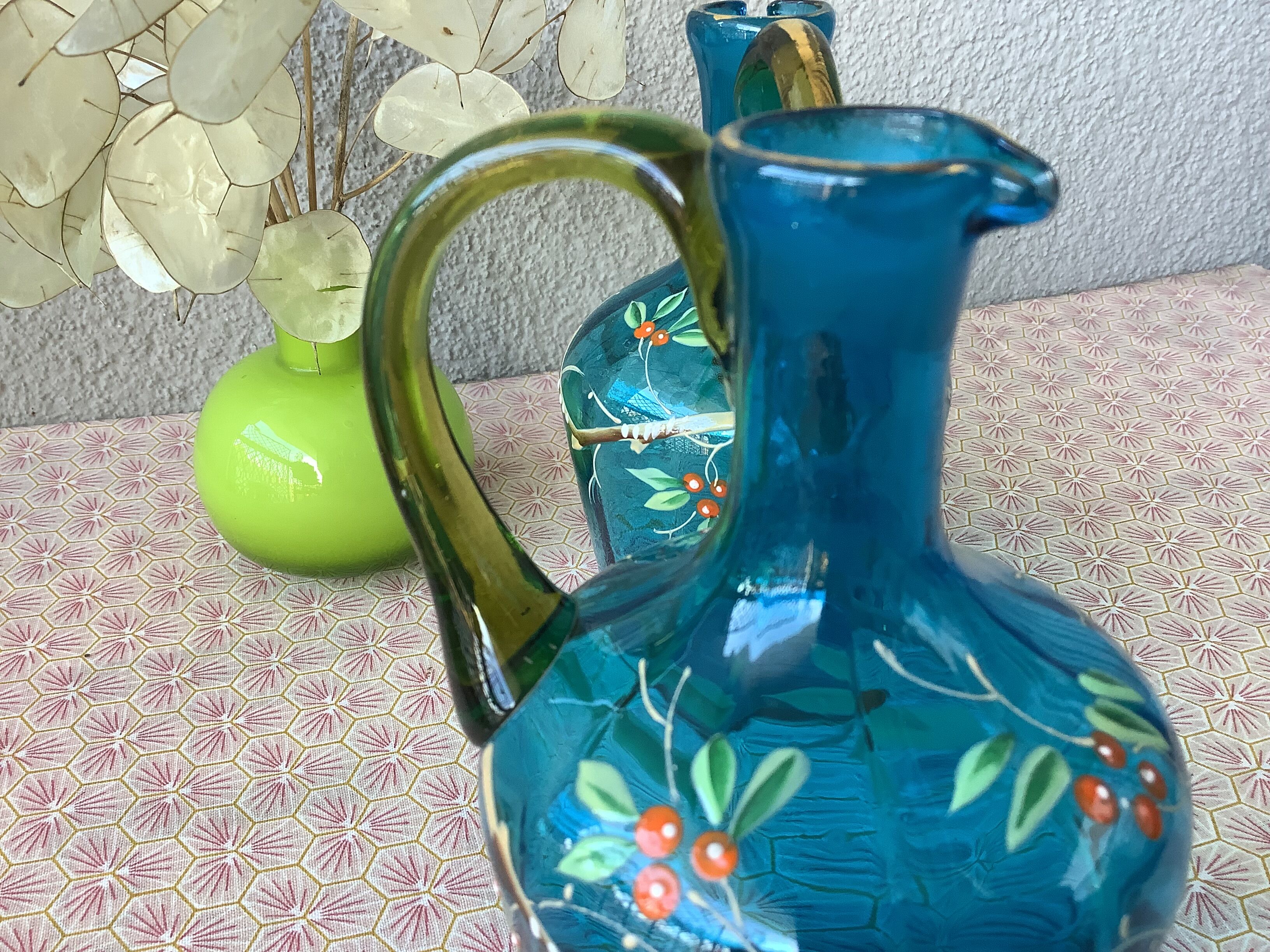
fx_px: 1137
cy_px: 476
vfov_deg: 45.4
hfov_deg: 58.4
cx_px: 635
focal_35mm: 31
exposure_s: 1/60
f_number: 2.4
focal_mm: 3.3
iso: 64
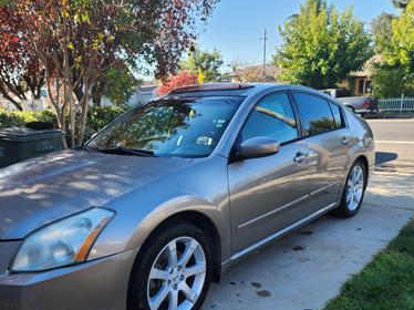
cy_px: 207
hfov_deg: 58.2
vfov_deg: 44.7
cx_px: 182
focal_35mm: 31
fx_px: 371
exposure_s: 1/180
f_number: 1.8
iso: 16
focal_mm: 6.4
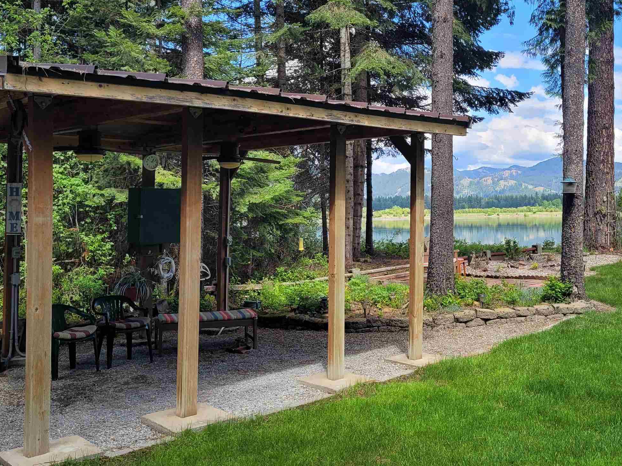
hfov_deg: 45.6
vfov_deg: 35.1
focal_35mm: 41
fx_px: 737
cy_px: 196
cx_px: 366
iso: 40
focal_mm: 5.4
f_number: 1.8
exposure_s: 1/955
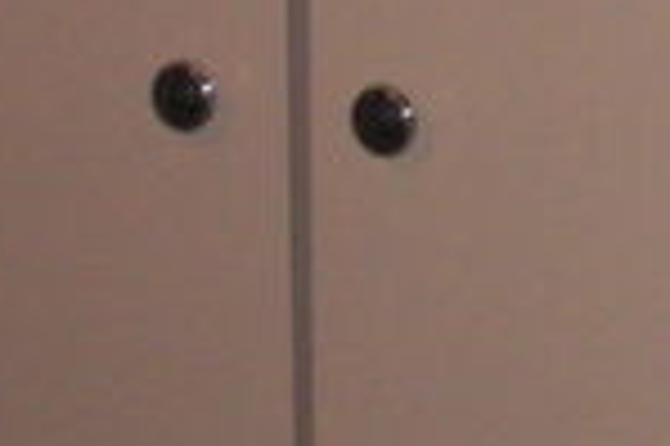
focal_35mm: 251
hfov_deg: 7.9
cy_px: -527
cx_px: 1318
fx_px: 4666
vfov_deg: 5.3
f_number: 2.8
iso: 200
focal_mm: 6.3
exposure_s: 1/60
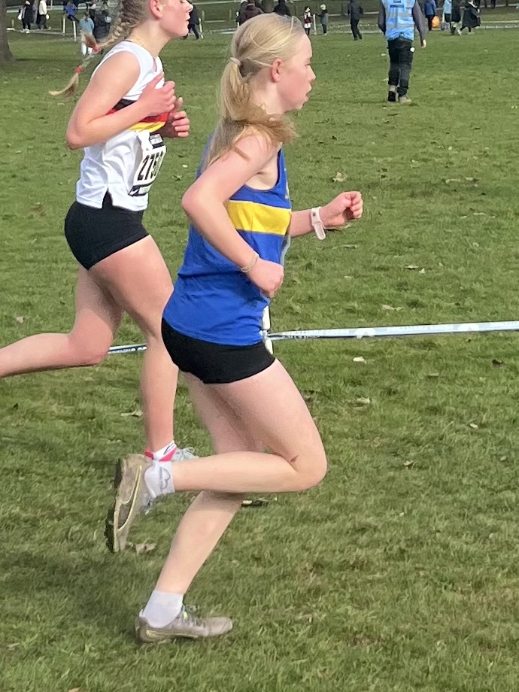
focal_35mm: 26
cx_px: 260
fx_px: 520
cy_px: 346
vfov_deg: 67.3
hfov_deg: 53.1
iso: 50
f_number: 1.5
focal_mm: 5.7
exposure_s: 1/2632
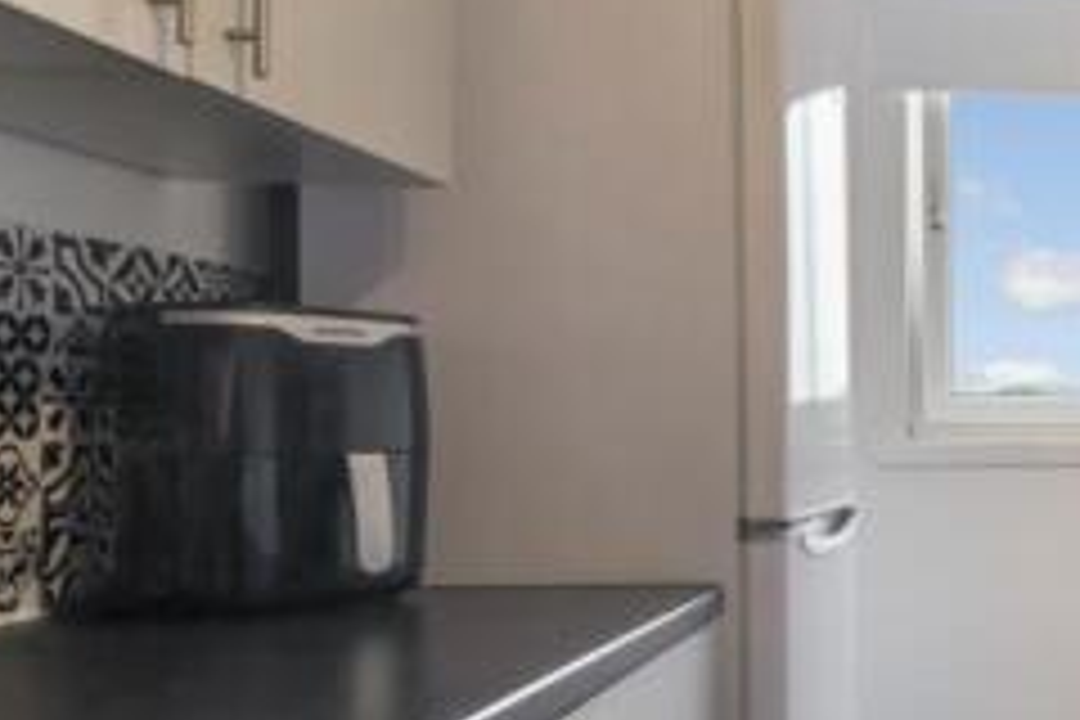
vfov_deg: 32.6
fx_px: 1230
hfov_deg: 38.7
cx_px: 1199
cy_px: 421
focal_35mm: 41
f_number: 11
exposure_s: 1/2.5
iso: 400
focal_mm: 15
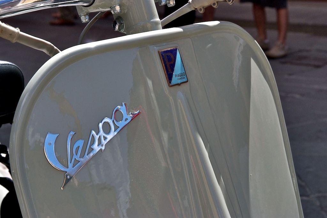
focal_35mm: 93
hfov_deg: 21.9
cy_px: 109
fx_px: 846
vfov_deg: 14.7
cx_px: 164
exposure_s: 1/640
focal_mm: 62
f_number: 13
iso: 640
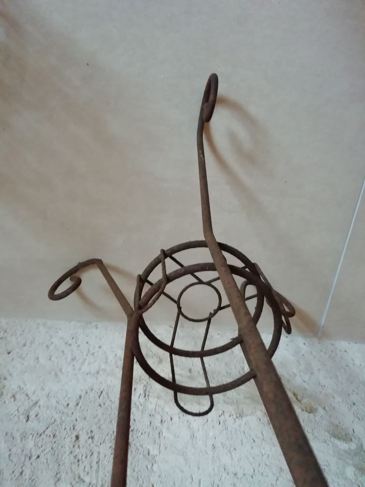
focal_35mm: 26
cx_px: 182
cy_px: 244
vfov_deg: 67.3
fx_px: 366
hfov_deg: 53.1
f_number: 2.2
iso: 500
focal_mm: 3.46
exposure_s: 1/25
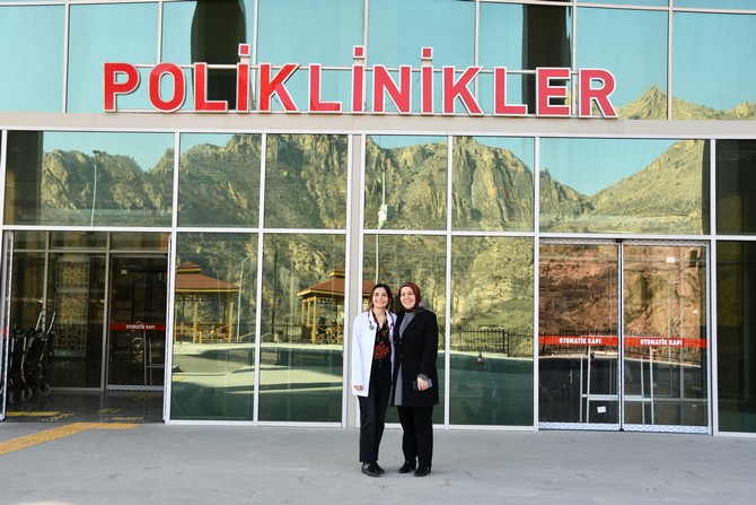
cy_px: 252
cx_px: 378
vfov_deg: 34.2
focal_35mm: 39
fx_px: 819
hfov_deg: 49.5
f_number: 5.6
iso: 125
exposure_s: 1/125
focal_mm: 26
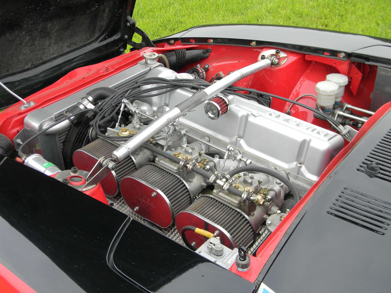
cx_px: 196
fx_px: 463
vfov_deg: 35.1
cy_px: 146
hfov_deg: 45.8
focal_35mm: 41
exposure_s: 1/74.7
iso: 80
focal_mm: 7.3
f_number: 3.8
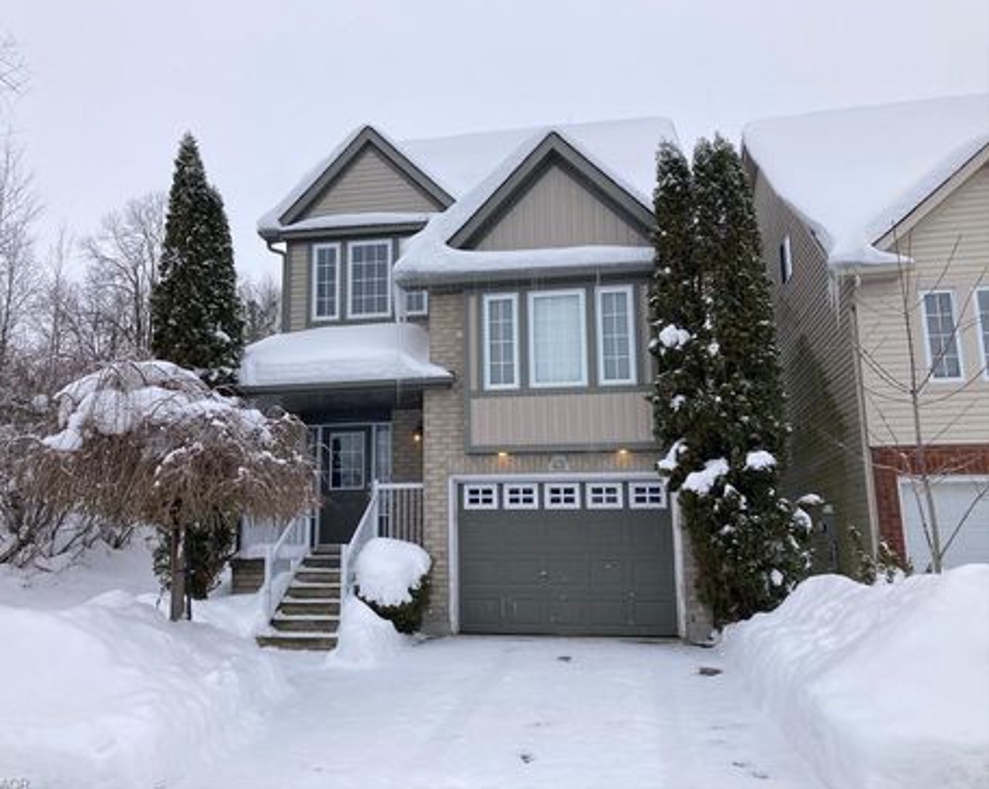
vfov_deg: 48.4
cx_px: 451
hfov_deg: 58.7
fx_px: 877
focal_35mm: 30
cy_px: 387
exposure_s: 1/857
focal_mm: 3.99
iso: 20
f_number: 1.8
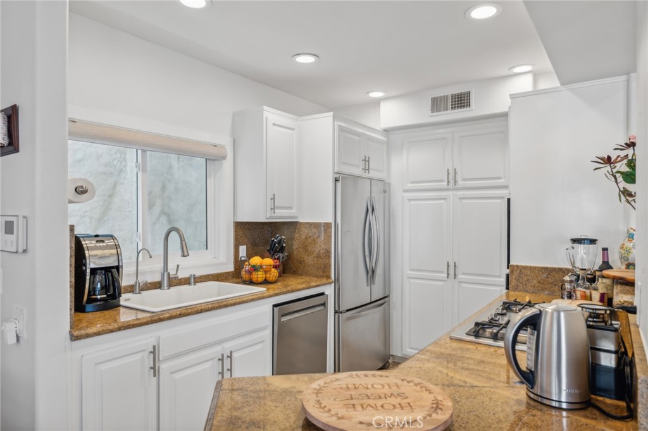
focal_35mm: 23
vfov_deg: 55.1
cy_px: 216
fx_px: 414
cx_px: 324
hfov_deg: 76.1
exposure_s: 1/6
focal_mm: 23
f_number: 8
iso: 100
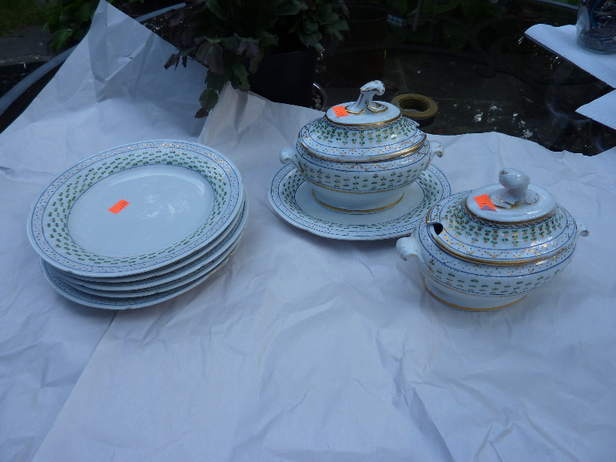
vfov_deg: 54.9
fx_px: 445
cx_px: 308
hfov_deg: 69.4
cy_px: 231
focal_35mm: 25
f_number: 3.3
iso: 80
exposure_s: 1/80
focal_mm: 4.1
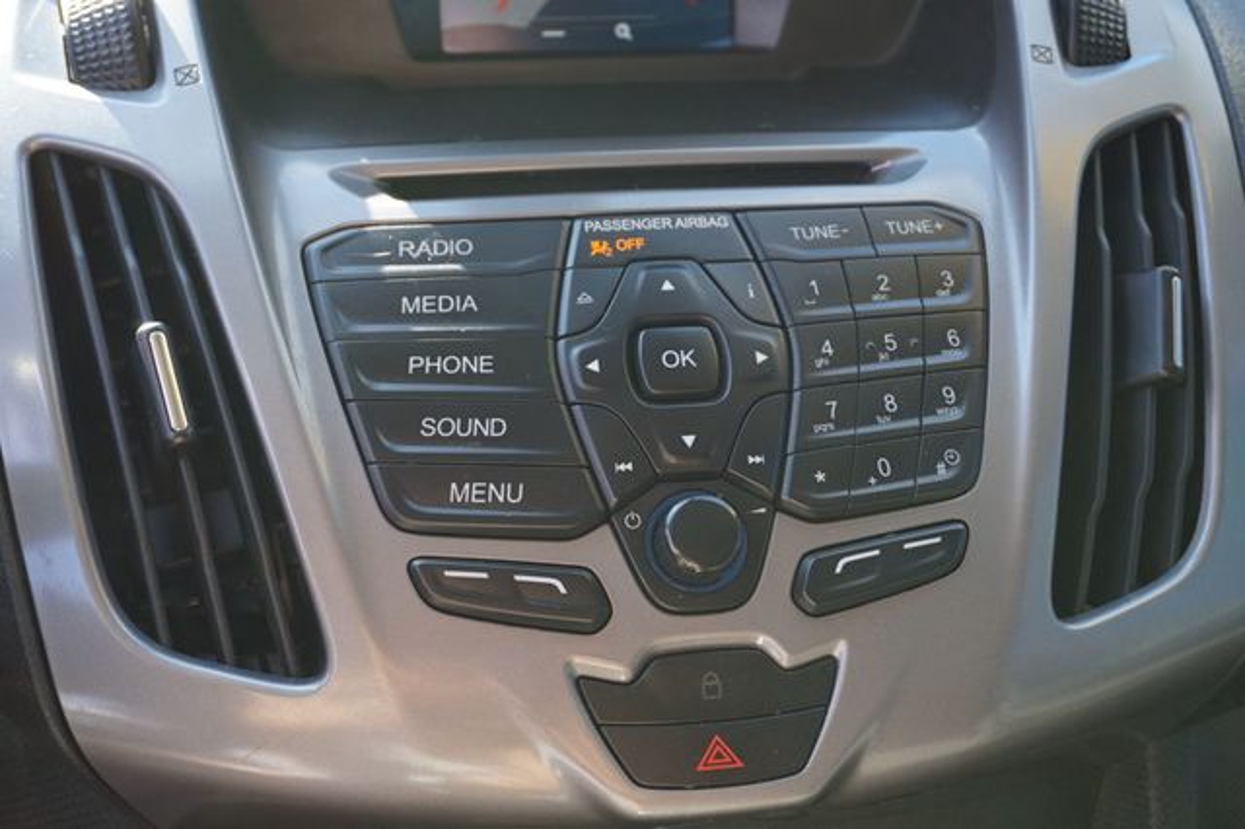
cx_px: 622
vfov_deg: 31.9
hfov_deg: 46.4
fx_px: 1452
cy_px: 414
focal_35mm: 42
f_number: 4.5
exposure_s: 1/60
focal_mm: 28
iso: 200
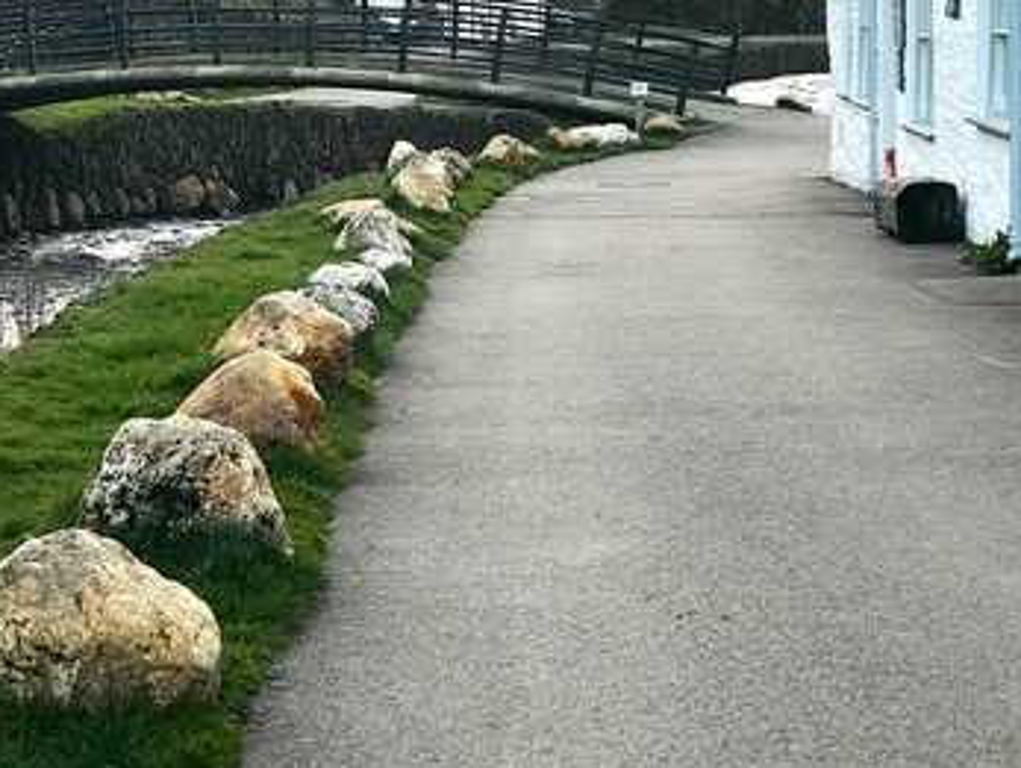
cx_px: 365
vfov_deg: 14.1
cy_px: 165
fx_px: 3100
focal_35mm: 105
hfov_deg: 18.7
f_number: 2.8
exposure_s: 1/50
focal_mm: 6.6
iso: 40
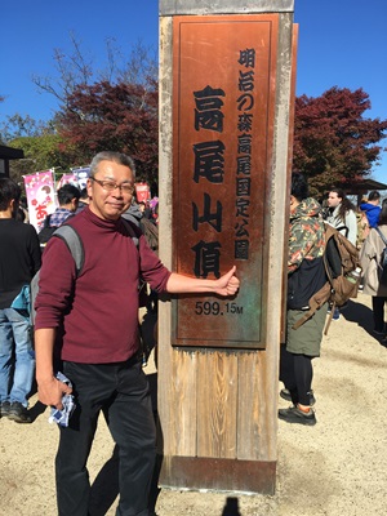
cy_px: 258
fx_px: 432
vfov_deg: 61.7
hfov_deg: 48.2
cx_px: 194
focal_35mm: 29
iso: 25
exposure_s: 1/1221
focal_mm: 4.15
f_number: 2.2
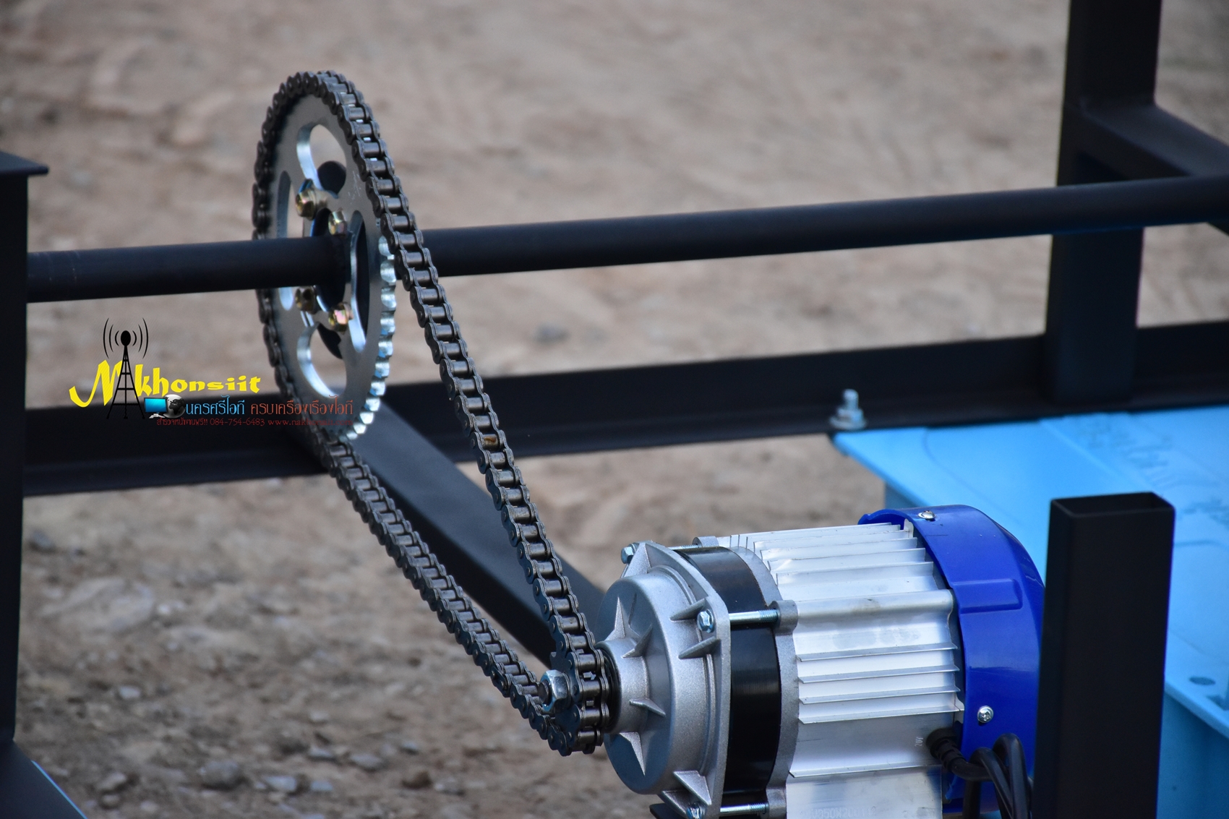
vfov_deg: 6.5
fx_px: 7168
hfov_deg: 9.8
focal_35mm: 210
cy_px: 410
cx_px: 614
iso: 2000
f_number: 6.3
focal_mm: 140
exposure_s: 1/250
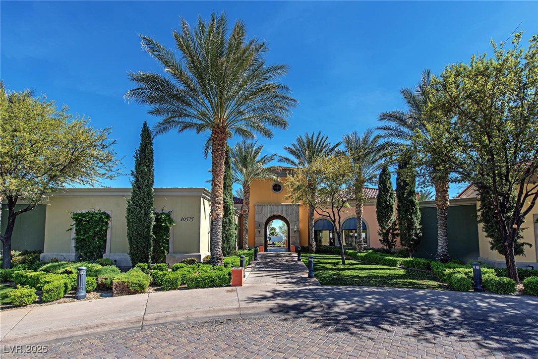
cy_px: 180
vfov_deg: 81.2
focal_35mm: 14
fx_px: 209
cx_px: 269
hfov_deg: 104.2
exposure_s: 1/200
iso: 100
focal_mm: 14
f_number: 8
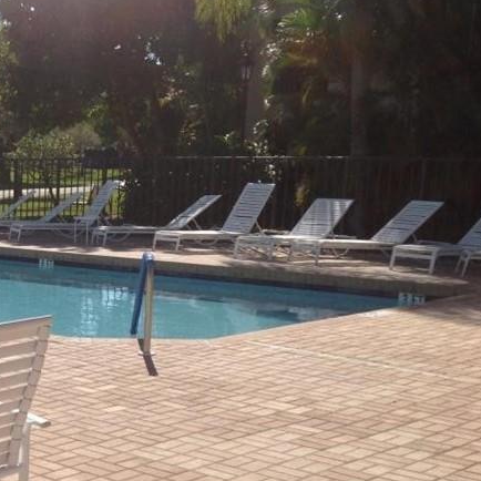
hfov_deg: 22.2
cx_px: -60
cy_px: 365
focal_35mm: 73
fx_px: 1148
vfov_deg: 23.4
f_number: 2.4
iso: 50
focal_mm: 4.28
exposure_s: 1/2747
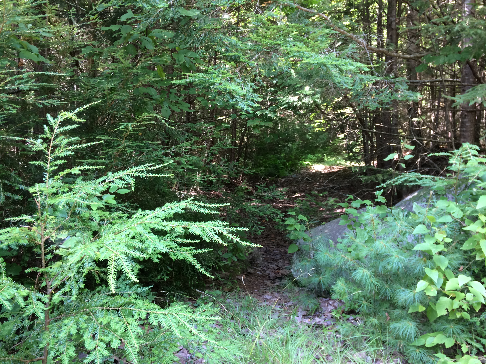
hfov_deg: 61.7
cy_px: 182
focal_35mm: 29
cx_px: 243
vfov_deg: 48.2
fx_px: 407
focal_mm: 4.15
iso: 40
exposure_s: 1/30
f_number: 2.2
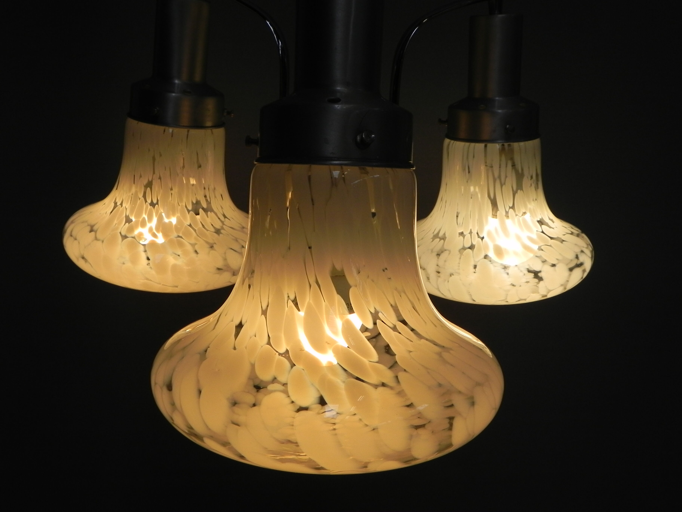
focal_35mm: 33
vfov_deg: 42.9
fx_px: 650
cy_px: 256
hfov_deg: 55.4
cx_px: 341
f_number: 4.5
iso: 160
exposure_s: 1/170
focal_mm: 5.9
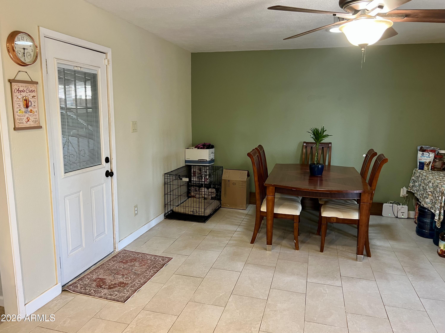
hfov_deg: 67.3
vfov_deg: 53.1
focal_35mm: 26
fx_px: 334
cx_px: 222
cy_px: 166
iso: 200
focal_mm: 5.7
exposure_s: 1/60
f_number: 1.5
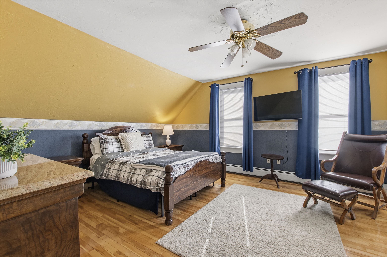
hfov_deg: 100.4
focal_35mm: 15
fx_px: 161
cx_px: 194
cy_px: 128
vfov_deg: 77.2
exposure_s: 1/8
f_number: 11
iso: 64
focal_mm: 10
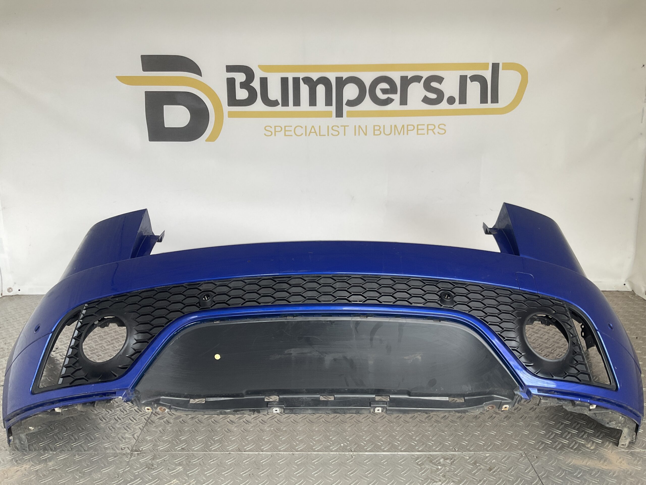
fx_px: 541
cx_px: 323
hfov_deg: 61.7
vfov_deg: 48.2
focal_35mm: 29
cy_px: 242
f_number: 1.8
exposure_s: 1/120
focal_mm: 3
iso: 50
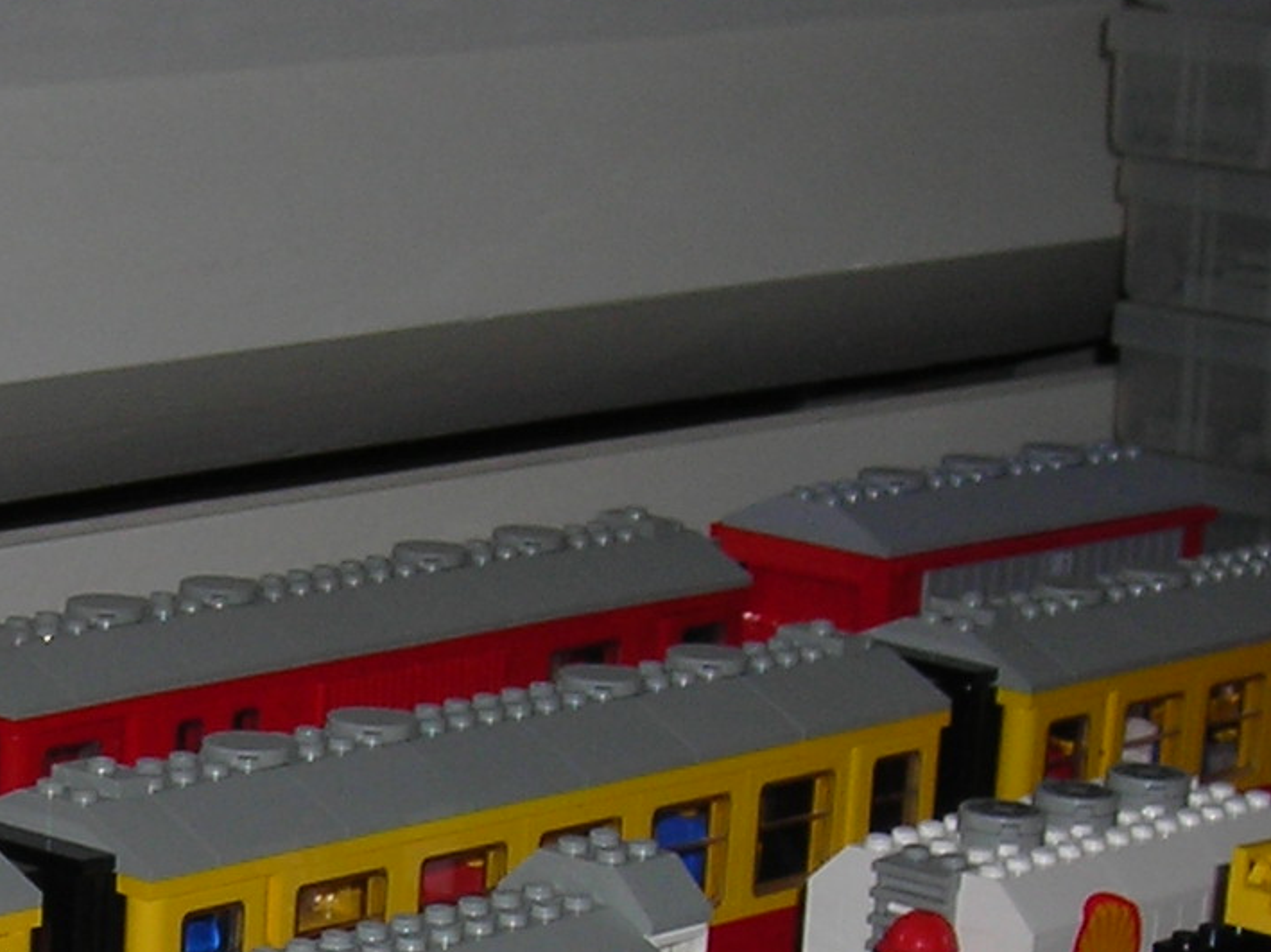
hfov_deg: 13.9
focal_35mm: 139
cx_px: -133
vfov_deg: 10.4
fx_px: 5101
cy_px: 1271
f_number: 6.4
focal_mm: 6.3
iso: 50
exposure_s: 1/60.1
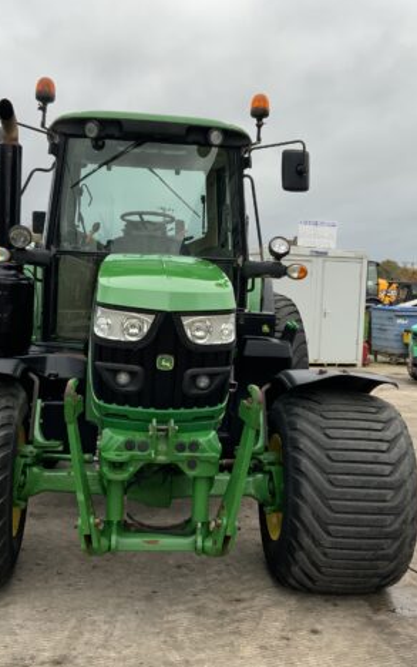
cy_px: 335
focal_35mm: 42
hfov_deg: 30.6
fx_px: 763
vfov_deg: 47.2
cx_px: 195
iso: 16
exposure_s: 1/192
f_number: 1.8
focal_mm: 3
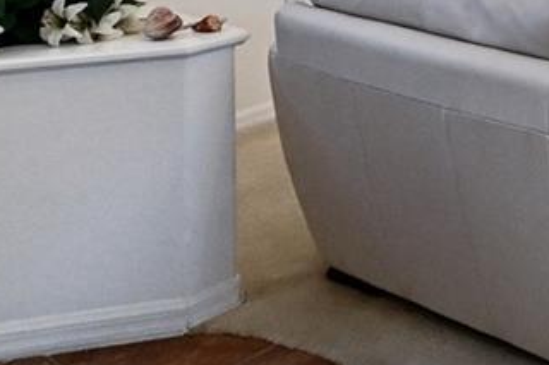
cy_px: -307
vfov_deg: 15.4
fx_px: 1143
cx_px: 856
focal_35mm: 75
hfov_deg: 21.8
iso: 3200
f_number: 8
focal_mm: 15
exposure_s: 1/160
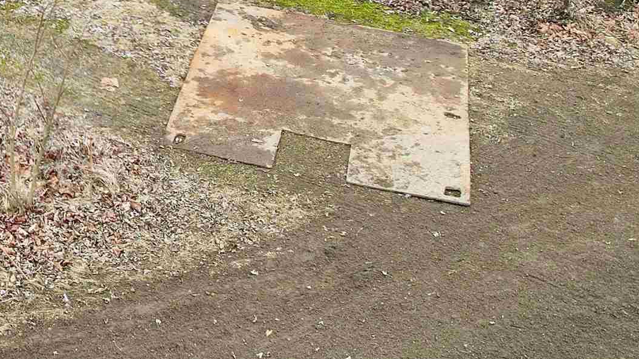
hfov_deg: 29.0
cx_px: -33
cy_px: -68
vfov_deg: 17.2
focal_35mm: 67
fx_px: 1135
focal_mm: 8.38
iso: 100
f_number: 2.8
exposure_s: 1/120
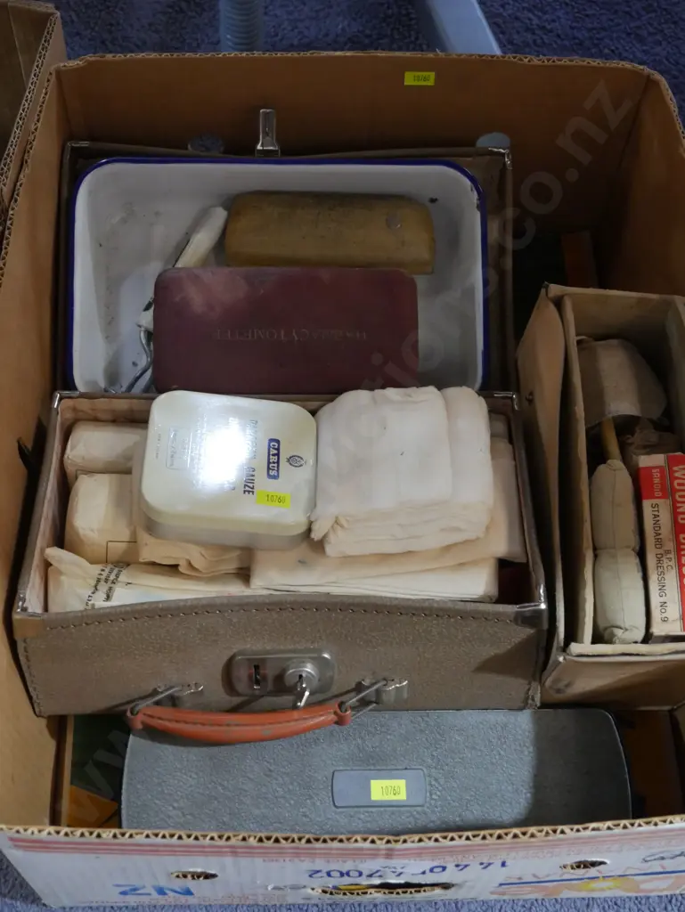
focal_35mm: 50
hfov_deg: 29.1
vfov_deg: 38.2
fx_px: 1318
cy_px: 456
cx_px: 342
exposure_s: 1/60
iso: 2500
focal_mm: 25
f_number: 5.3
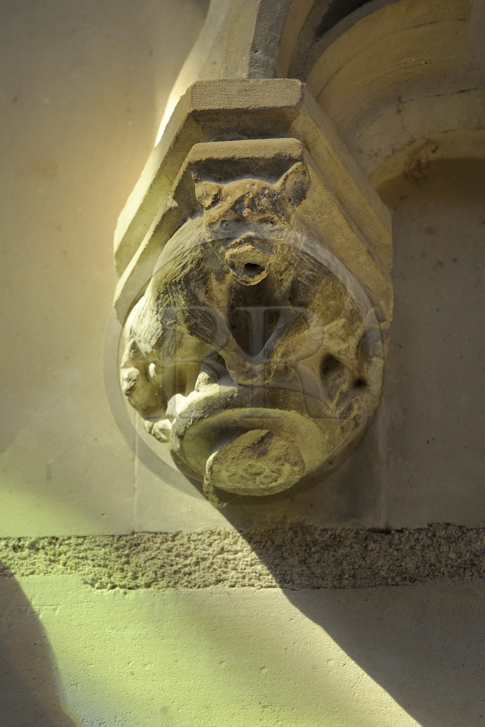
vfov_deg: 10.8
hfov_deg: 7.2
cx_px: 242
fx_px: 3841
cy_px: 364
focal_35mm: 190
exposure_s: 1/5
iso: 200
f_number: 11
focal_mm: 190
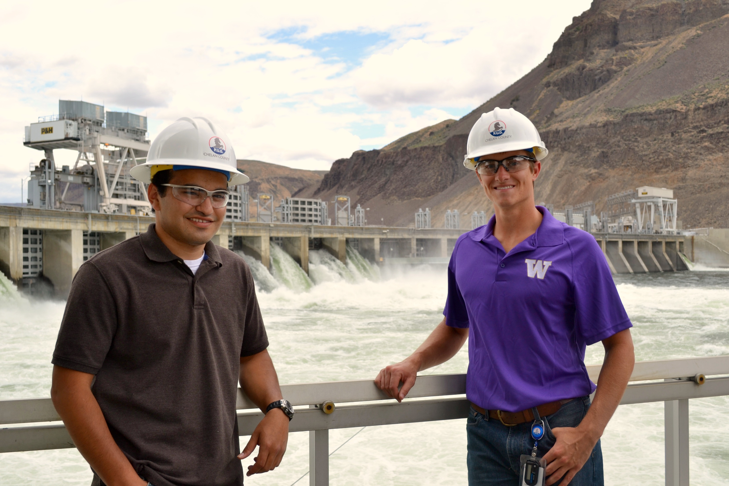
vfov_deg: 36.9
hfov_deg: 53.1
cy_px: 243
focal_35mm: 36
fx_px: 729
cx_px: 364
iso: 100
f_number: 7.1
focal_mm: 24
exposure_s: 1/200
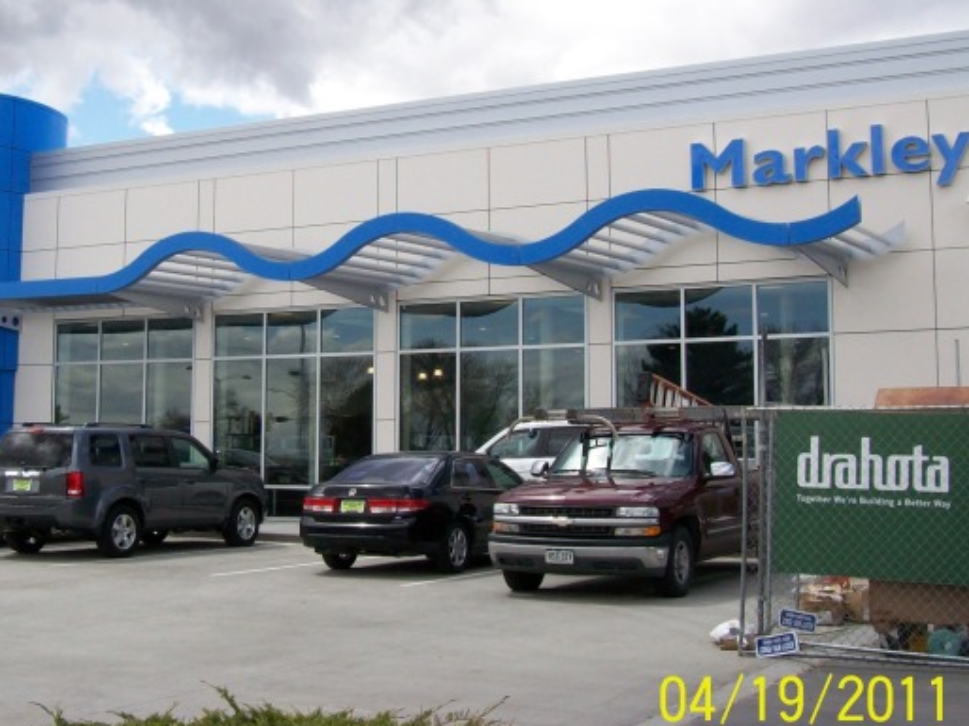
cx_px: 308
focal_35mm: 56
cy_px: 244
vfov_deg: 25.9
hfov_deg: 34.0
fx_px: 1567
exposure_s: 1/407
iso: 80
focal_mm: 6
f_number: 4.8
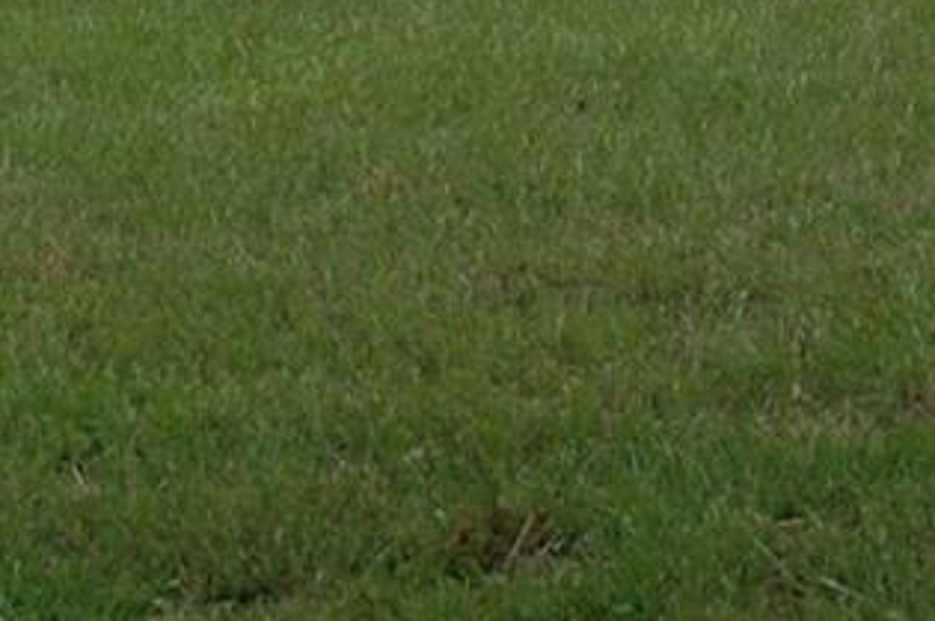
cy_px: -409
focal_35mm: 137
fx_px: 3553
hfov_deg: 14.8
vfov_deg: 9.6
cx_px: 89
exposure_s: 1/125
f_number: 5
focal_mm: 18
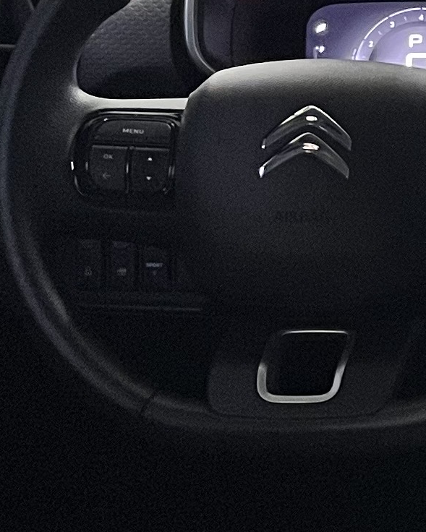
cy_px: 137
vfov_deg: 13.8
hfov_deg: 10.1
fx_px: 2190
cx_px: 929
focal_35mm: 139
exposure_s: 1/60
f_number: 1.6
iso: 320
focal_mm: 5.1
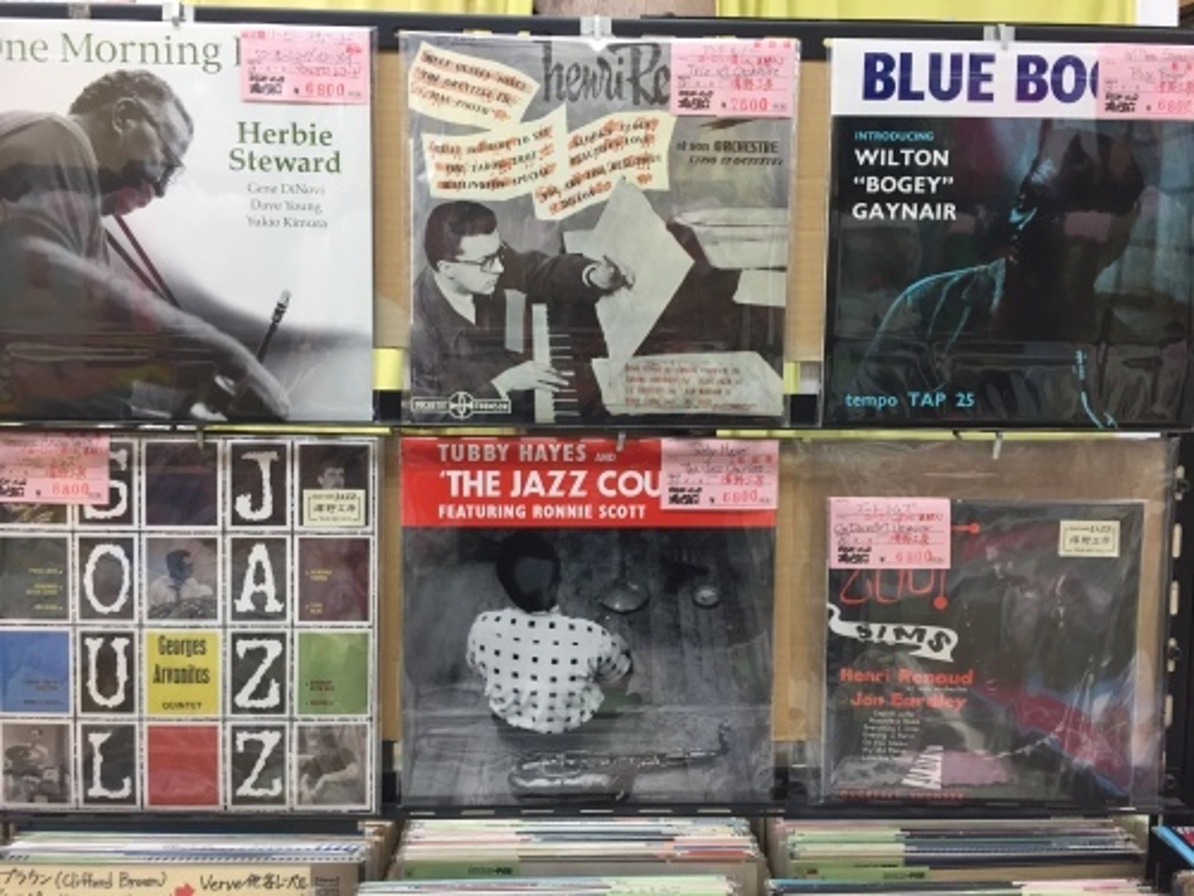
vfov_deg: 48.2
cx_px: 597
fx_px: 1000
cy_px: 448
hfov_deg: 61.7
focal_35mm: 29
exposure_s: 1/30
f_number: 2.2
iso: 32
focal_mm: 4.15
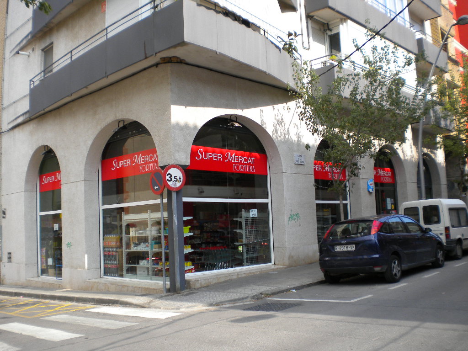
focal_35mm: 35
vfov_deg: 40.7
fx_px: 473
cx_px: 234
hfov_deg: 52.6
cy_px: 176
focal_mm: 6.3
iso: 80
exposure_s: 1/263
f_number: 4.6
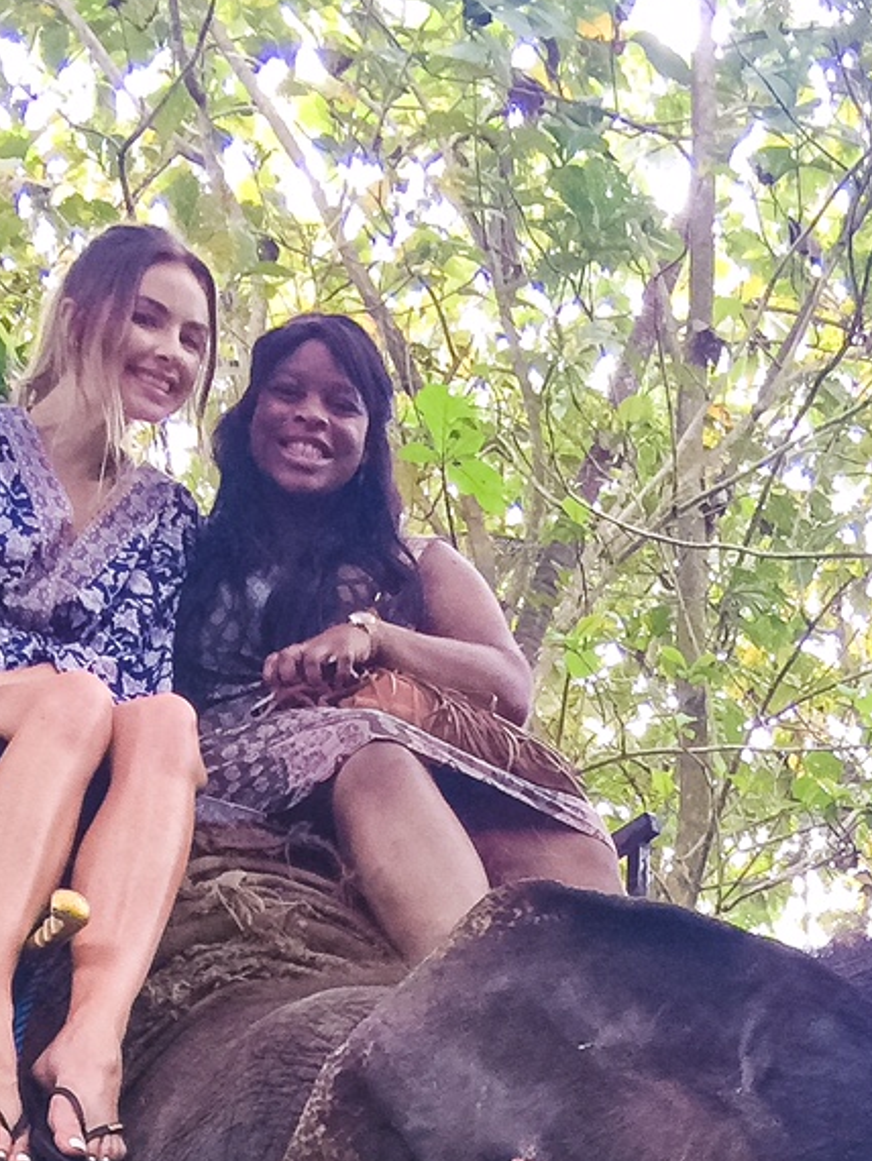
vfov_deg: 21.3
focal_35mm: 83
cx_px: 581
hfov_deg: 17.7
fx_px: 2786
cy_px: 1505
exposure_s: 1/17
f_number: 2.2
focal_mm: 4.15
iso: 40
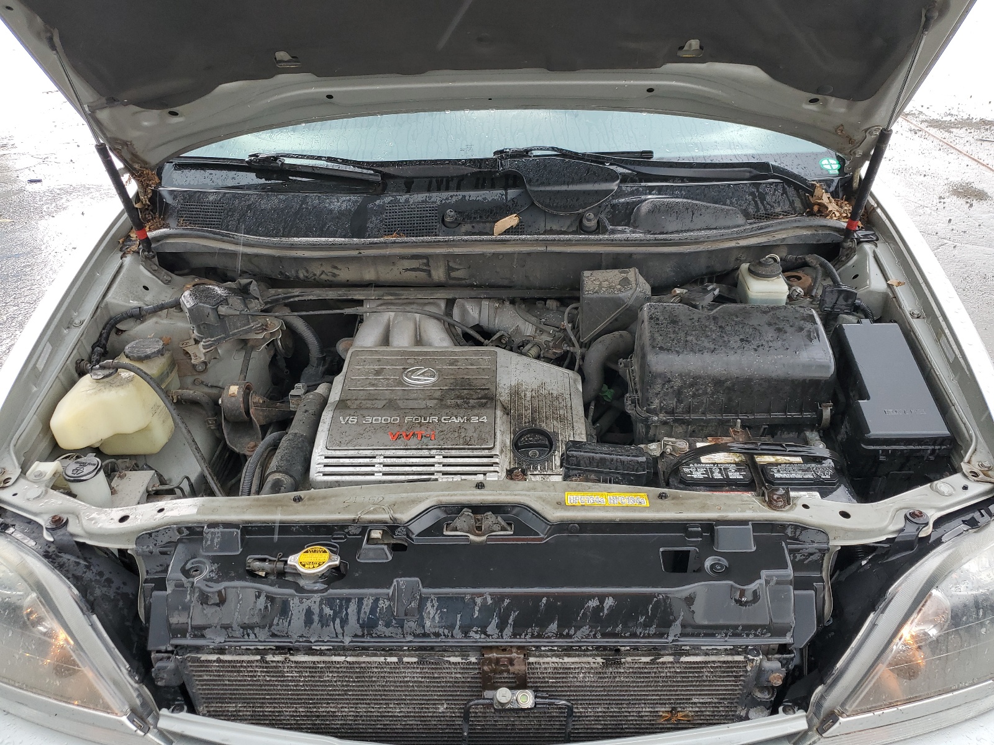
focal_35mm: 26
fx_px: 747
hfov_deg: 67.3
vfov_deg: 53.1
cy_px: 372
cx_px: 497
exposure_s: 1/200
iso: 50
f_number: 1.5
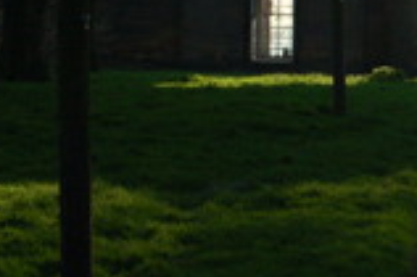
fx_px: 3318
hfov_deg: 7.1
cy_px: -16
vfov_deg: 4.8
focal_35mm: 287
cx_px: 475
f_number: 10
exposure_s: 1/400
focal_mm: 55
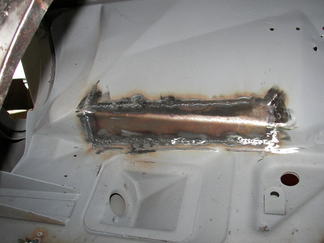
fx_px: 384
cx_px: 180
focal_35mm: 41
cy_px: 131
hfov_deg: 45.7
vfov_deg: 35.1
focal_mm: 6
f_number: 2.8
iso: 100
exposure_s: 1/30
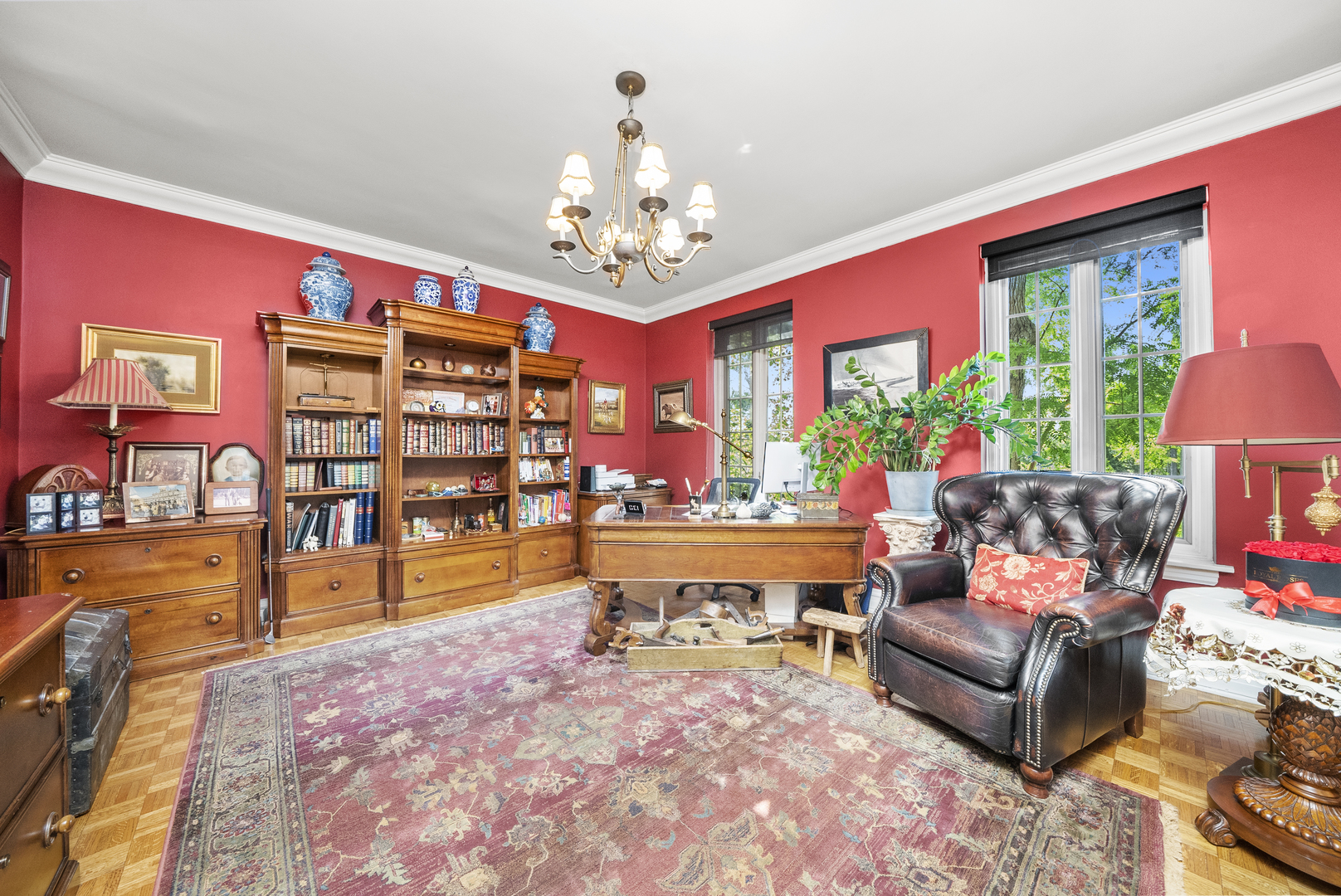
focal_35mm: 12
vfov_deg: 90.1
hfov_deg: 112.6
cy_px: 448
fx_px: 447
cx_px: 670
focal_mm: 12
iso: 1250
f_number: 11
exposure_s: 1/2
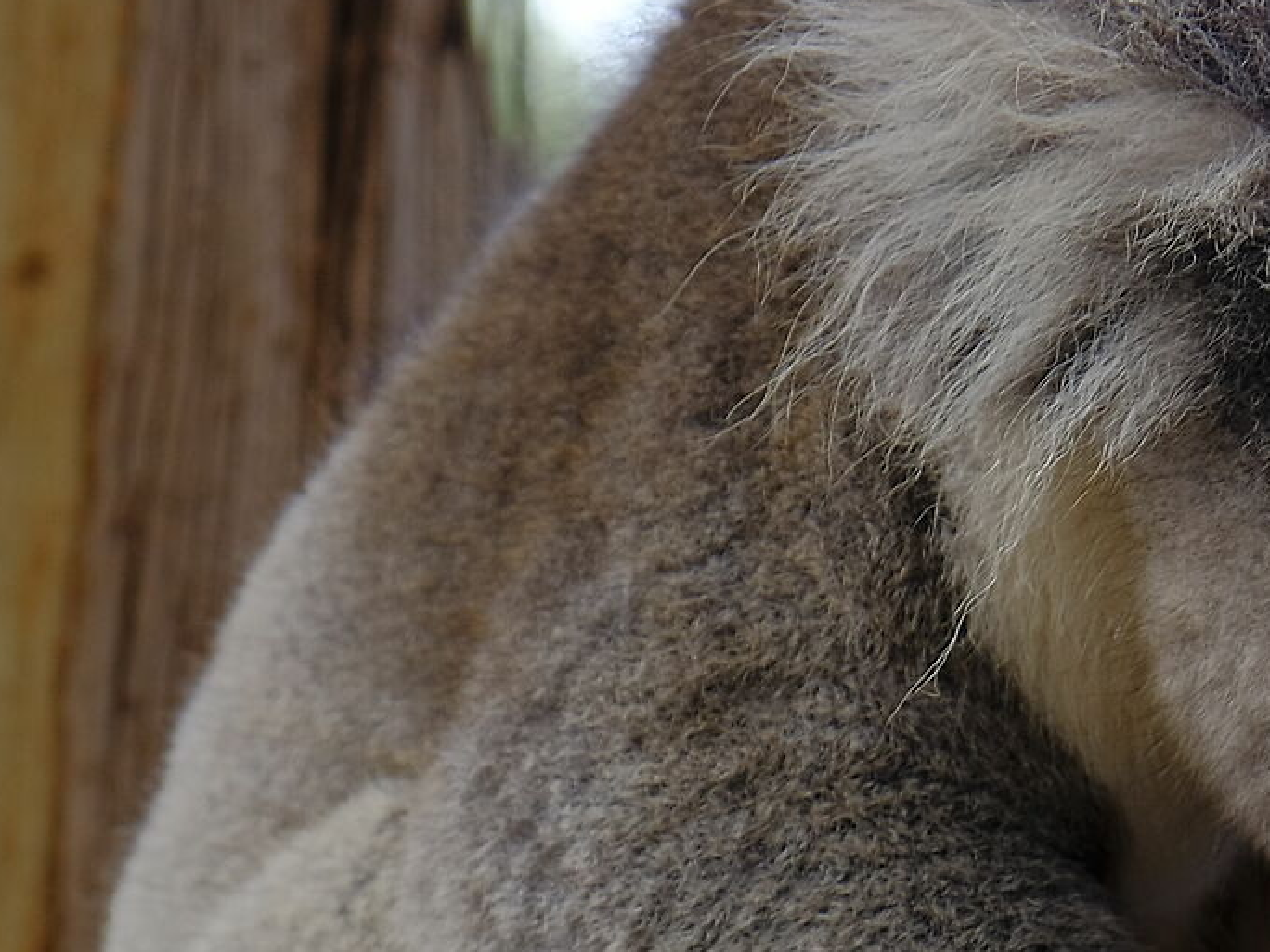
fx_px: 10273
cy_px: 674
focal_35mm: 280
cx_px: 1710
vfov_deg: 5.3
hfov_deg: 7.0
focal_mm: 55
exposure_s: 1/60
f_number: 4
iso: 200
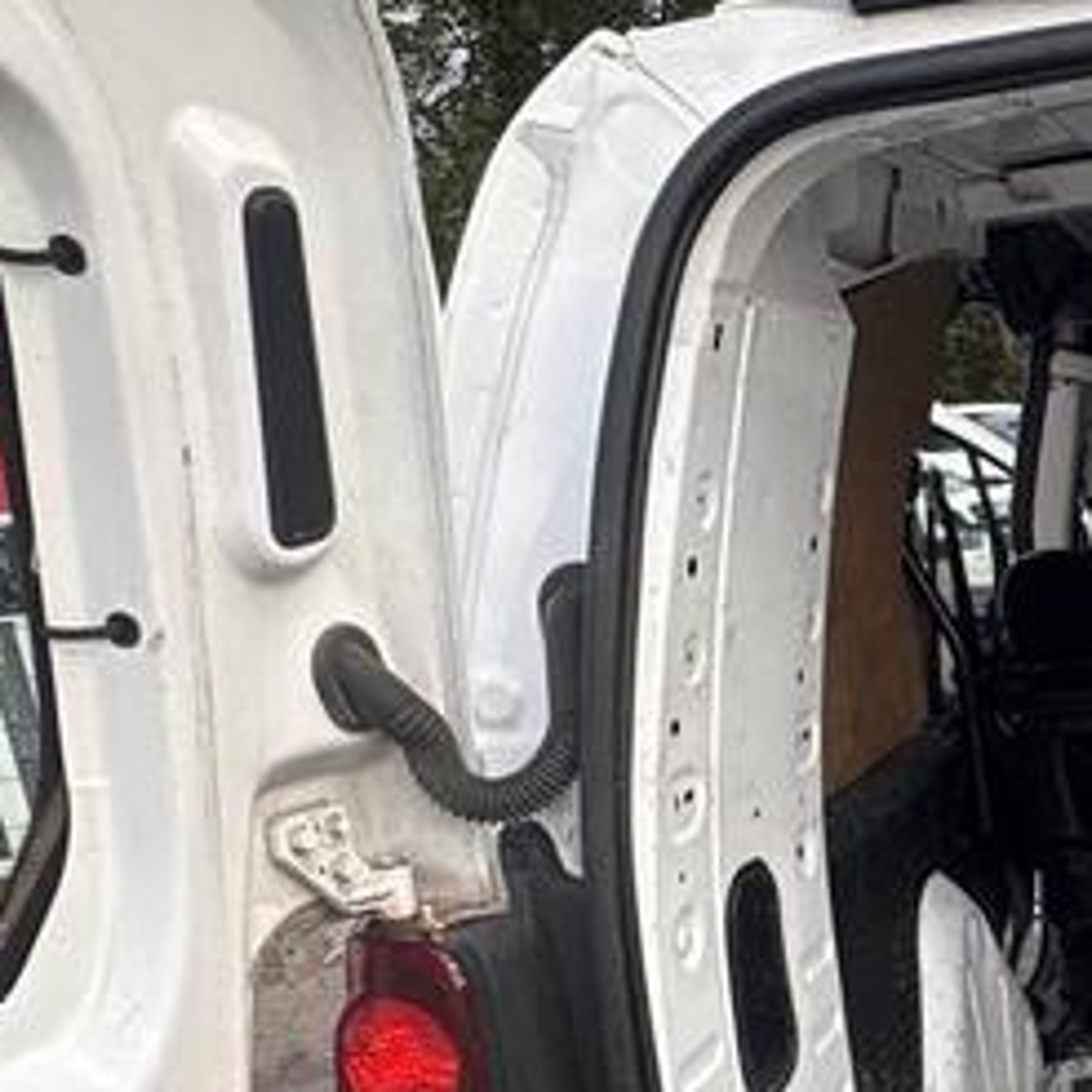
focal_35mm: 45
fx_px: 1606
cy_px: 817
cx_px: 1425
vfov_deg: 36.7
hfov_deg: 29.9
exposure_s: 1/169
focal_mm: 2.22
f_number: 2.2
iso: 64
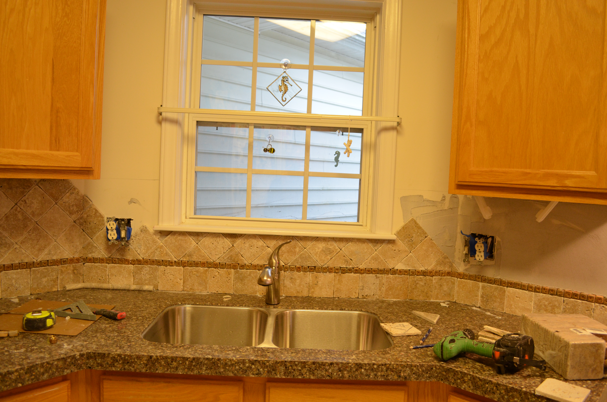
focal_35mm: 27
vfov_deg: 47.7
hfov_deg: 67.5
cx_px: 304
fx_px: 454
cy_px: 201
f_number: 4
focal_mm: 18
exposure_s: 1/60
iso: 800
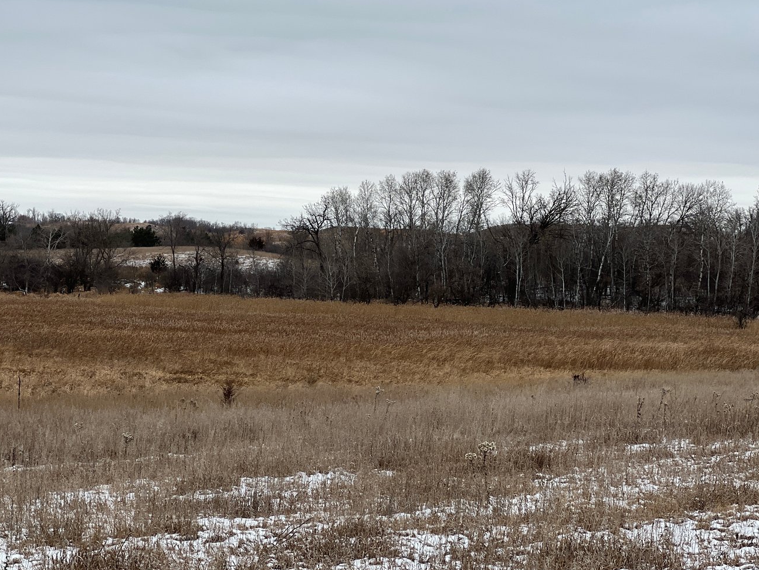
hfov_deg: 21.8
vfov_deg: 16.4
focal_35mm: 90
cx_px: 325
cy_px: 281
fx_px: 1974
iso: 32
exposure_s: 1/501
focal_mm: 9
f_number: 2.8
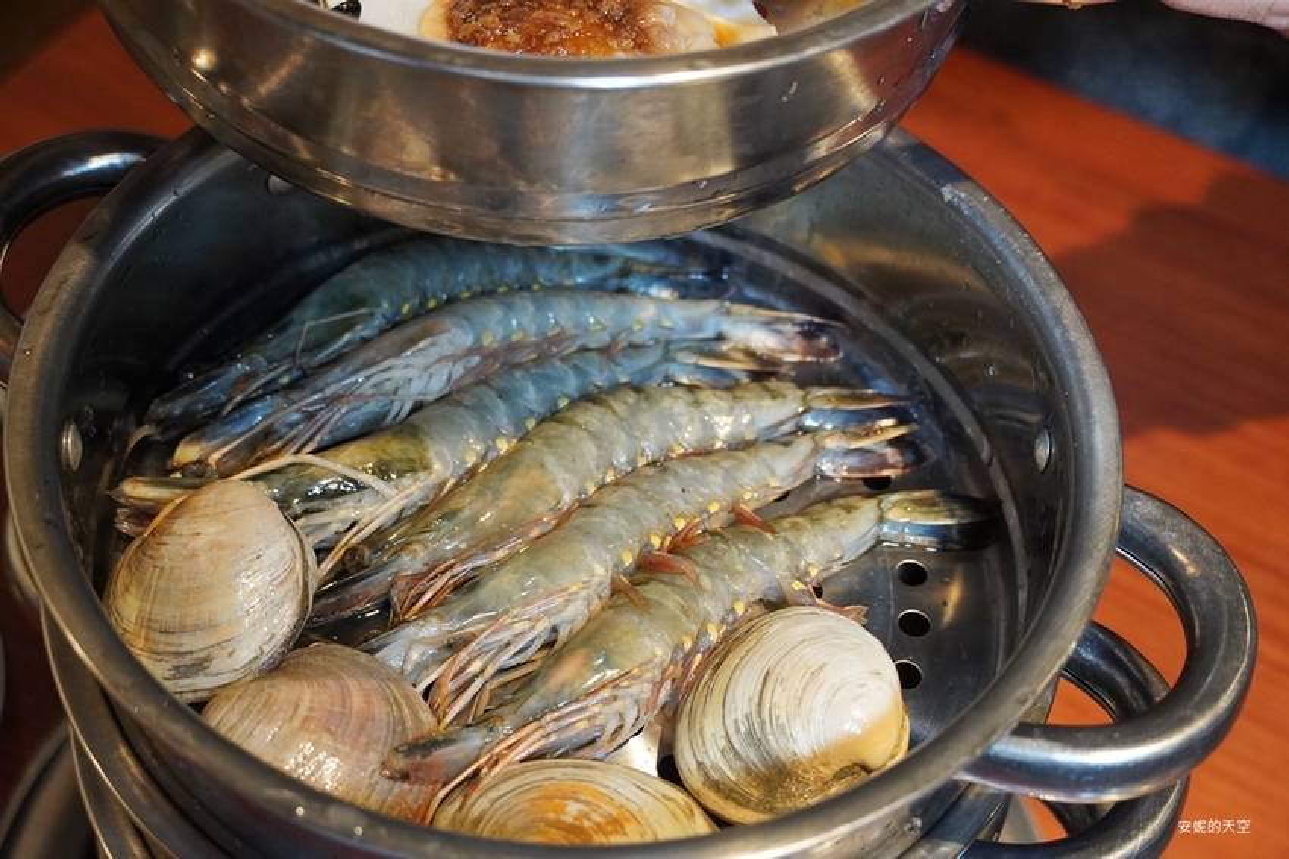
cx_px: 644
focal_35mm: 56
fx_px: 1986
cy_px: 430
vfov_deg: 24.4
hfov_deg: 36.0
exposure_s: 1/50
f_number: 4.5
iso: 2000
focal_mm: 37
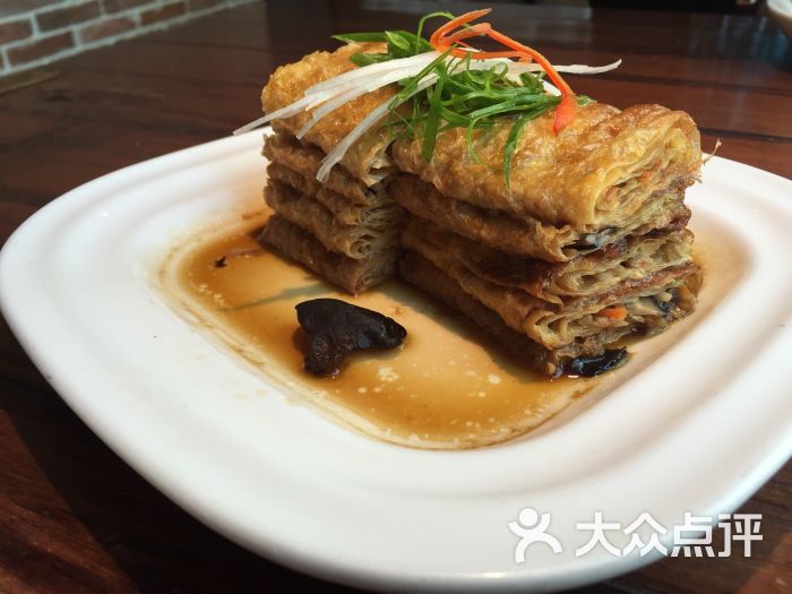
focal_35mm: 29
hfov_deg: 61.7
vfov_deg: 48.2
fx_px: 664
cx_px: 396
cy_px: 297
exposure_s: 1/50
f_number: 2.2
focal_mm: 4.15
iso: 40
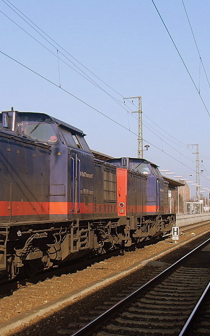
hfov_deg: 21.6
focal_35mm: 60
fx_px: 550
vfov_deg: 33.9
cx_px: 72
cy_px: 198
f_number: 7
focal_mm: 6.3
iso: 80
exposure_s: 1/125
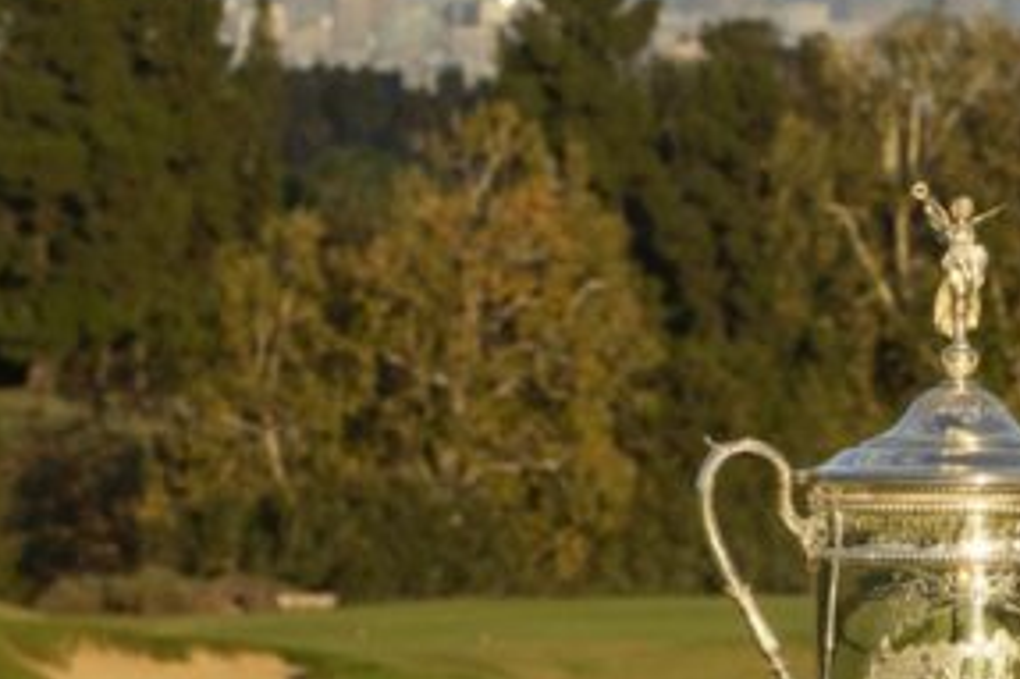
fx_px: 9854
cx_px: 1045
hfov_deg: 5.9
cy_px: 665
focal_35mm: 348
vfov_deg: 3.9
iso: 1000
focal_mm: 125
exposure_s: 1/320
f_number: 20
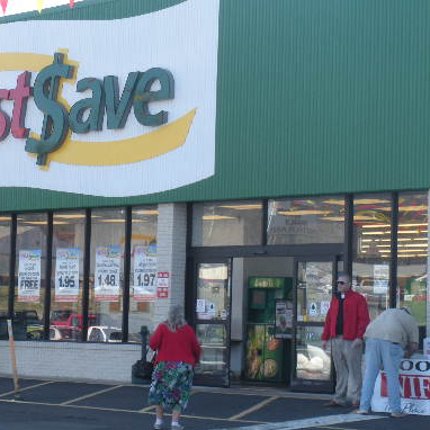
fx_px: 1686
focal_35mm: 120
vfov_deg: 14.5
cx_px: 204
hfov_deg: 14.5
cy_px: 234
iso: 76
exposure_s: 1/110
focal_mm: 14.2
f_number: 4.8
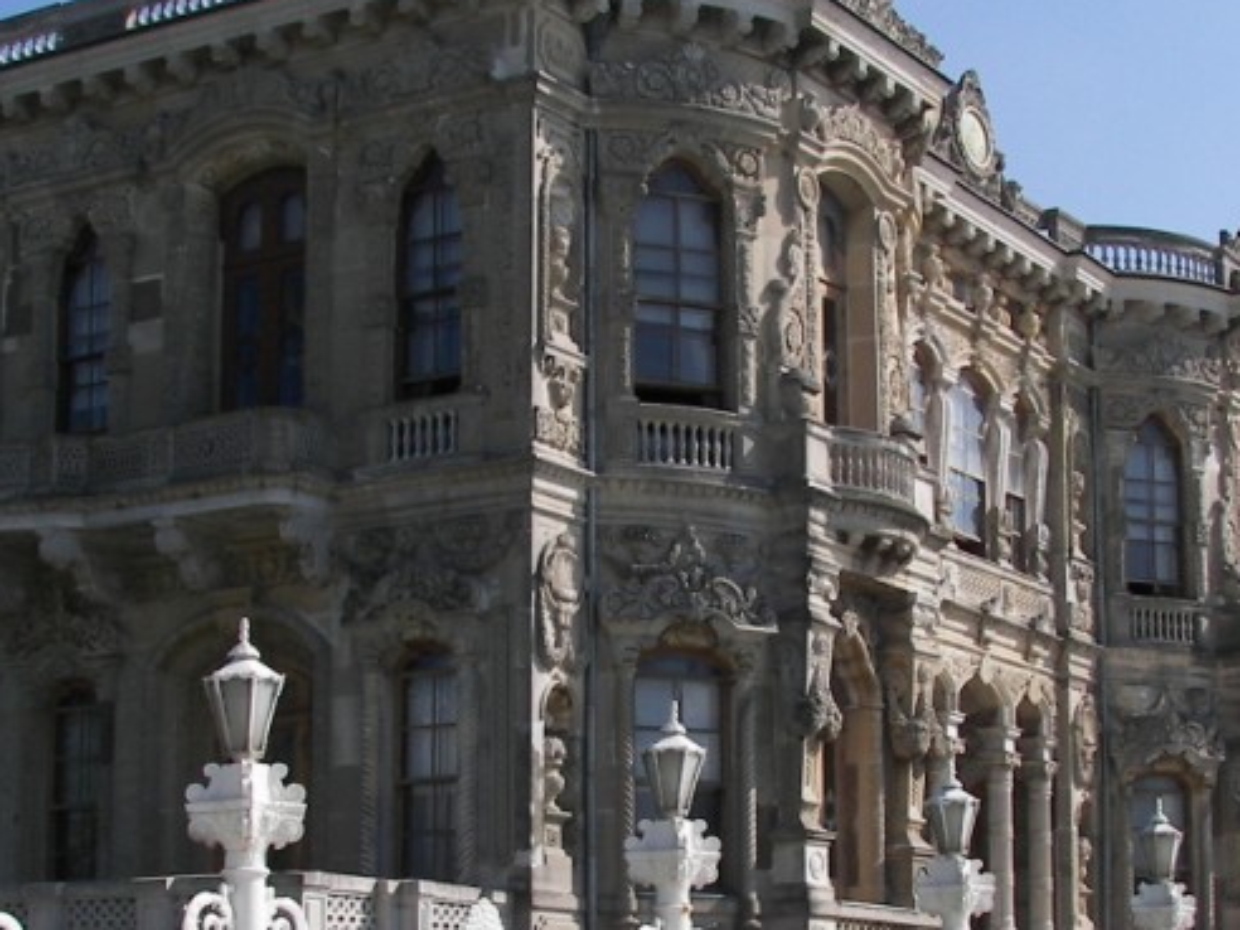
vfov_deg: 19.5
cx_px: 640
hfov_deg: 26.0
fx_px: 2687
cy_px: 668
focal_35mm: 75
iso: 50
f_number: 4
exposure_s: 1/640
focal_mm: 6
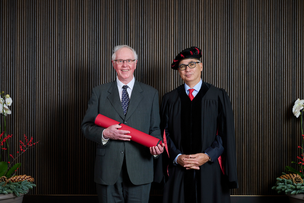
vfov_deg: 25.5
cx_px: 152
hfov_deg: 37.5
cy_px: 102
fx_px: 448
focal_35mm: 53
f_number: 5.6
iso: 400
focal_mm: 53
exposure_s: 1/160
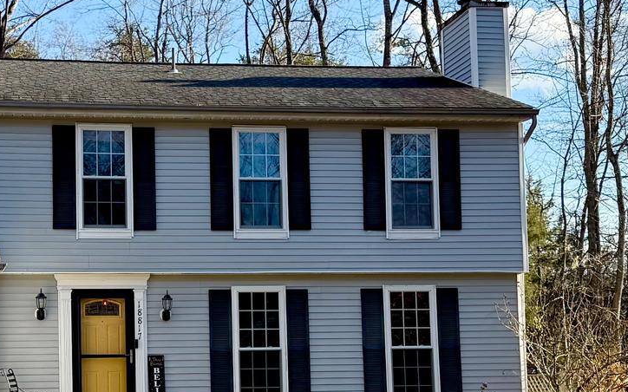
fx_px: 1232
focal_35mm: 72
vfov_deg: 17.9
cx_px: 116
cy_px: 307
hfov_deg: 27.9
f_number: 1.78
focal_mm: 6.76
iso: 80
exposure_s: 1/2000
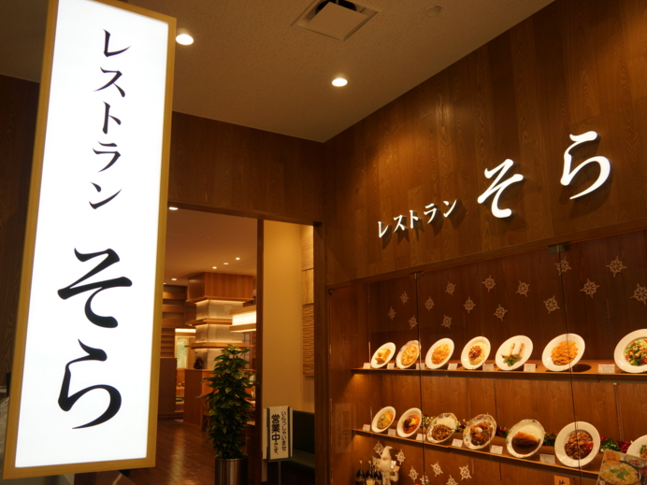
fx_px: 561
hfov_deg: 59.8
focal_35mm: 30
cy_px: 240
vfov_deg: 46.8
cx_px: 290
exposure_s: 1/60
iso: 100
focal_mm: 18
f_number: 4
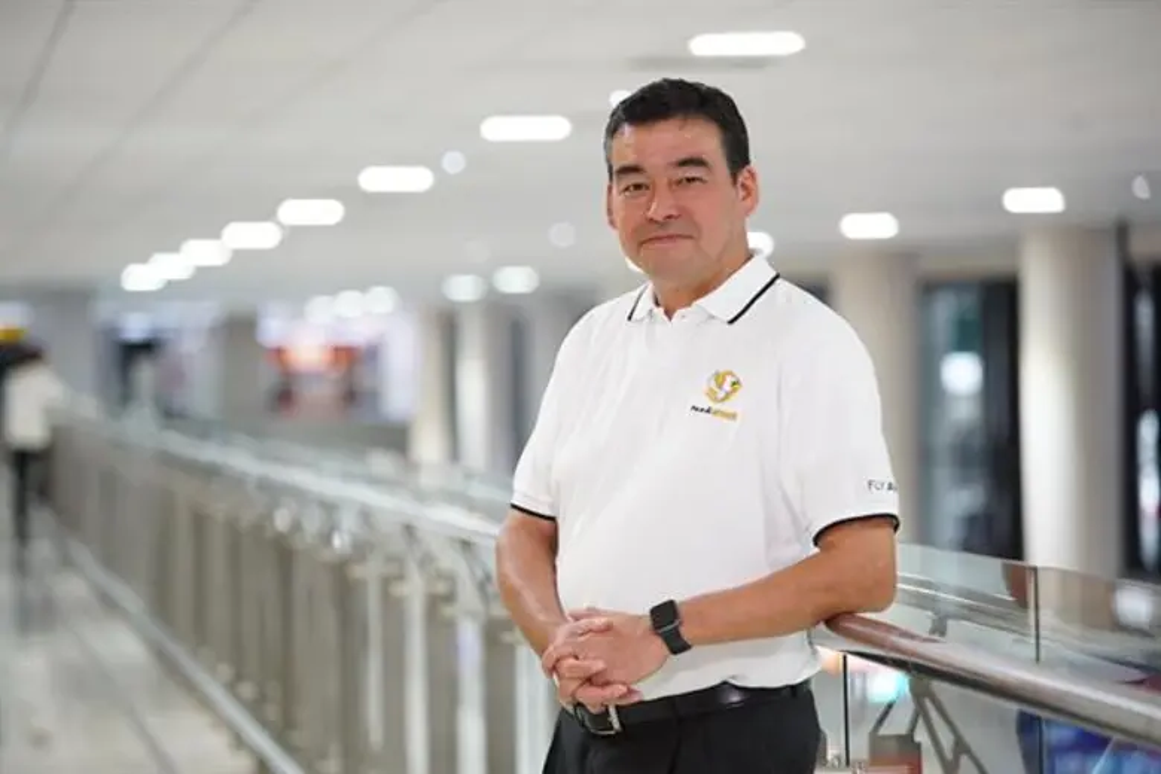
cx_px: 580
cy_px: 387
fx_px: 4837
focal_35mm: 150
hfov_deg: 13.7
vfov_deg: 9.1
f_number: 4
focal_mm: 150
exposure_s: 1/80
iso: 1250
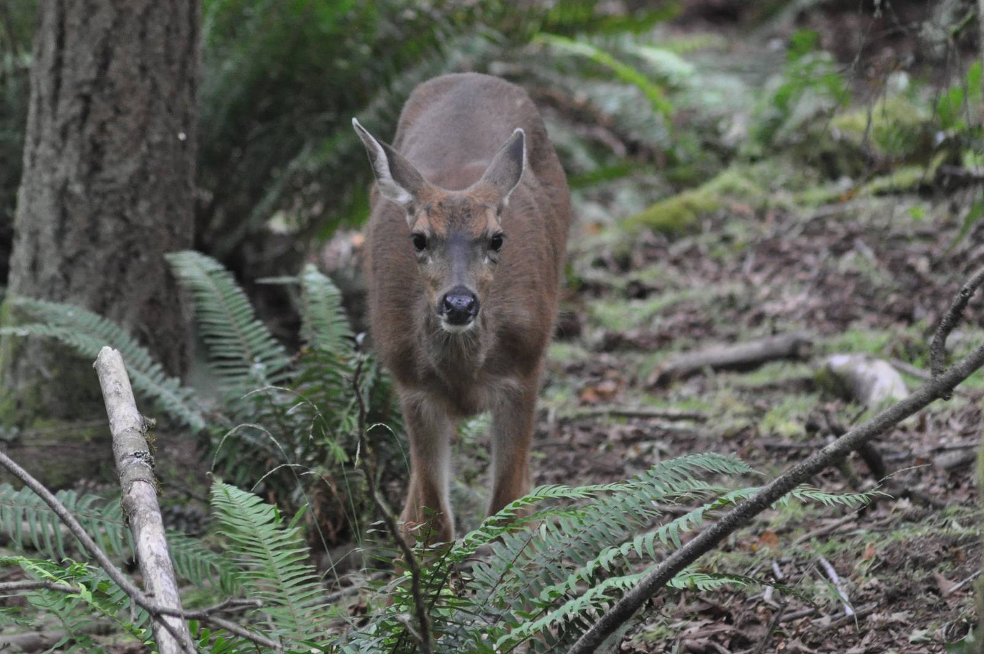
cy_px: 327
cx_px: 492
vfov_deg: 4.7
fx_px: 7986
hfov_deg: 7.1
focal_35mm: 292
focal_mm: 195
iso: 1600
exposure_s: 1/160
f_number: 4.8
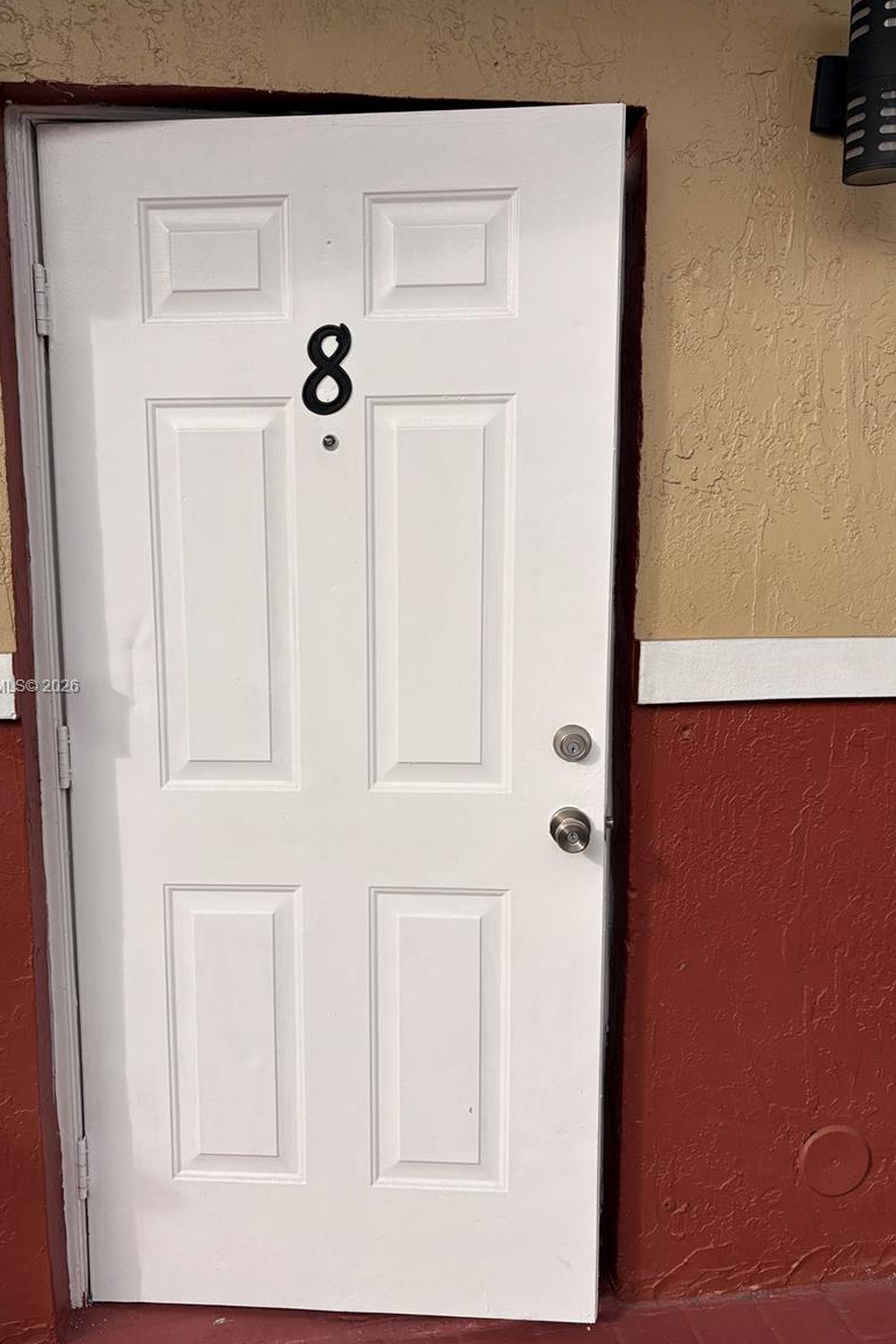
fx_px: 1045
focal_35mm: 28
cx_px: 386
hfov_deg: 46.3
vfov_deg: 65.5
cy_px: 688
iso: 50
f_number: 1.6
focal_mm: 5.96
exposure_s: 1/3125
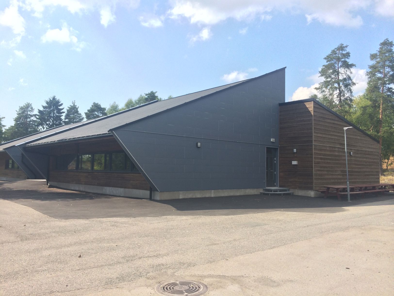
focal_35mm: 30
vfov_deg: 46.8
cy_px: 148
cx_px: 197
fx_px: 341
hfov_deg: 60.0
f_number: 2.2
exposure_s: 1/1244
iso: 32
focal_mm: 4.12
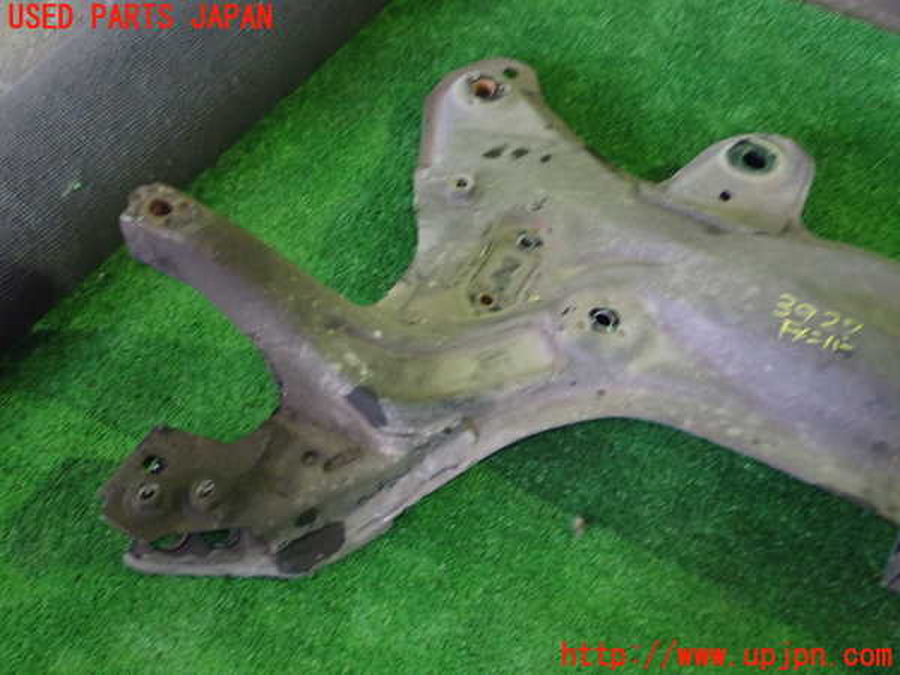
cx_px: 450
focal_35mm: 41
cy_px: 338
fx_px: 1066
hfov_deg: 45.8
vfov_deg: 35.1
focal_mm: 7.31
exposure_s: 1/15
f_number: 2.8
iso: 800
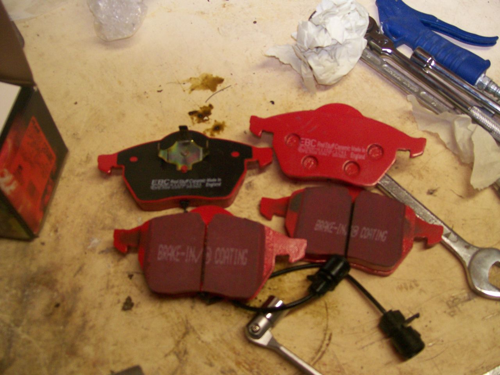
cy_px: 188
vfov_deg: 39.7
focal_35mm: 36
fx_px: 520
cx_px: 250
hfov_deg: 51.4
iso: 140
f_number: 2.7
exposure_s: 1/64
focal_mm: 6
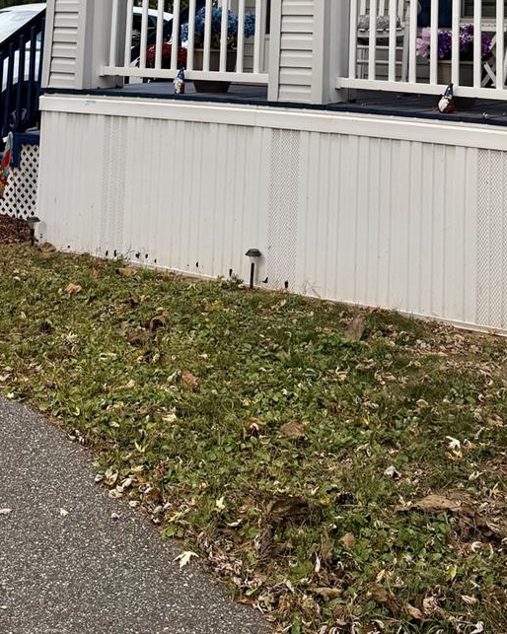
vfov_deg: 30.1
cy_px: -65
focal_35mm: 56
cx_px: 361
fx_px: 1051
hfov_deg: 26.9
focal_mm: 6.76
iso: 80
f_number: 1.78
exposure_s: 1/1192
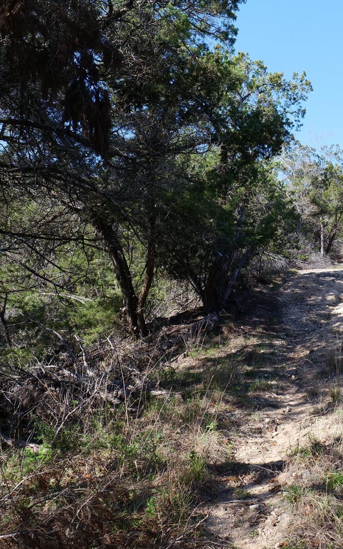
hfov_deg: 38.3
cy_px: 272
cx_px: 297
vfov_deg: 61.2
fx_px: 464
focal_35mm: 31
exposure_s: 1/800
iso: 1600
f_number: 9
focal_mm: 20
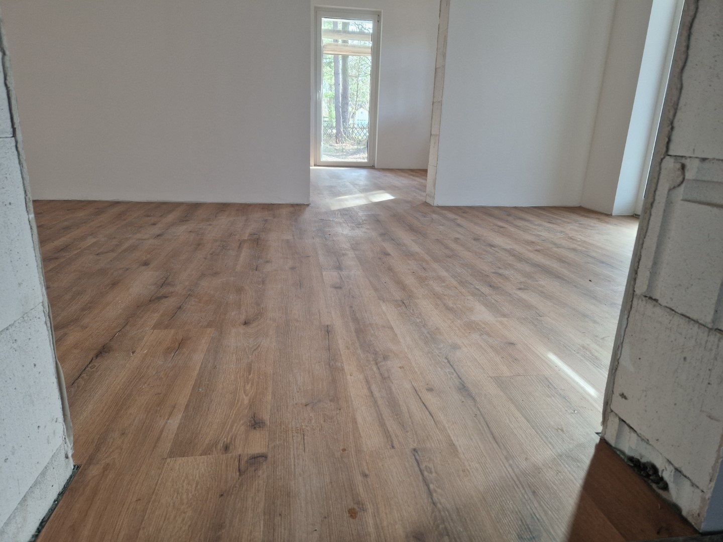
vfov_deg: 58.9
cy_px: 271
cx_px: 362
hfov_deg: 73.9
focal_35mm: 23
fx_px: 480
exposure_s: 1/100
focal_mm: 5.4
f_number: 1.8
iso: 160
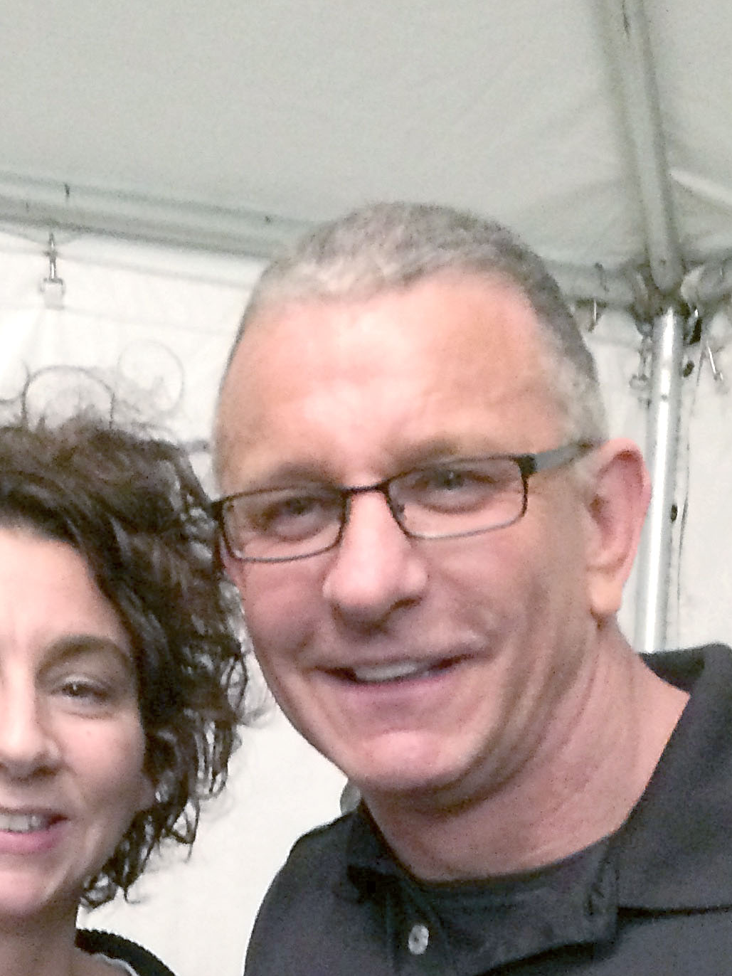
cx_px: 262
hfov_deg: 21.3
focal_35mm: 69
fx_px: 1945
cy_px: 1132
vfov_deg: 25.6
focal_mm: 4.15
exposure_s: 1/30
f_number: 2.2
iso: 320
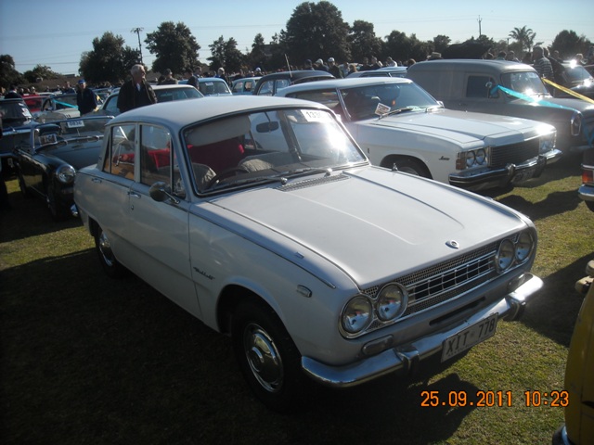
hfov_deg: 52.6
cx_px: 297
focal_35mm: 35
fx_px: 601
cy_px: 222
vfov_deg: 40.7
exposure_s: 1/309
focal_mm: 5.7
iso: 64
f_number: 5.6
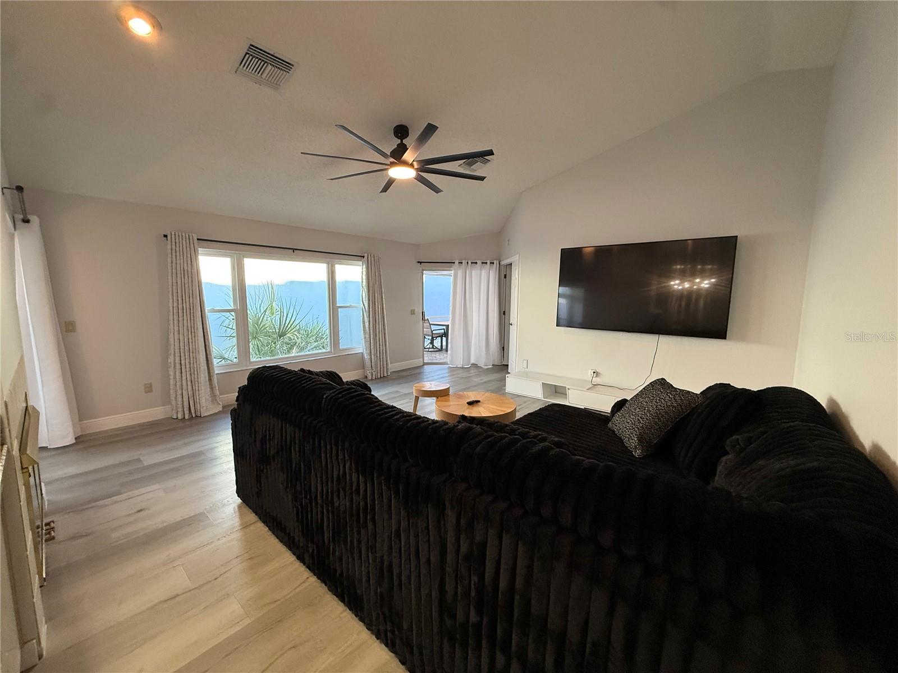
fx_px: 363
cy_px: 336
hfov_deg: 102.1
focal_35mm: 14
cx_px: 449
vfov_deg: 85.7
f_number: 2.2
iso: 320
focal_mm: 2.22
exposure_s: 1/120
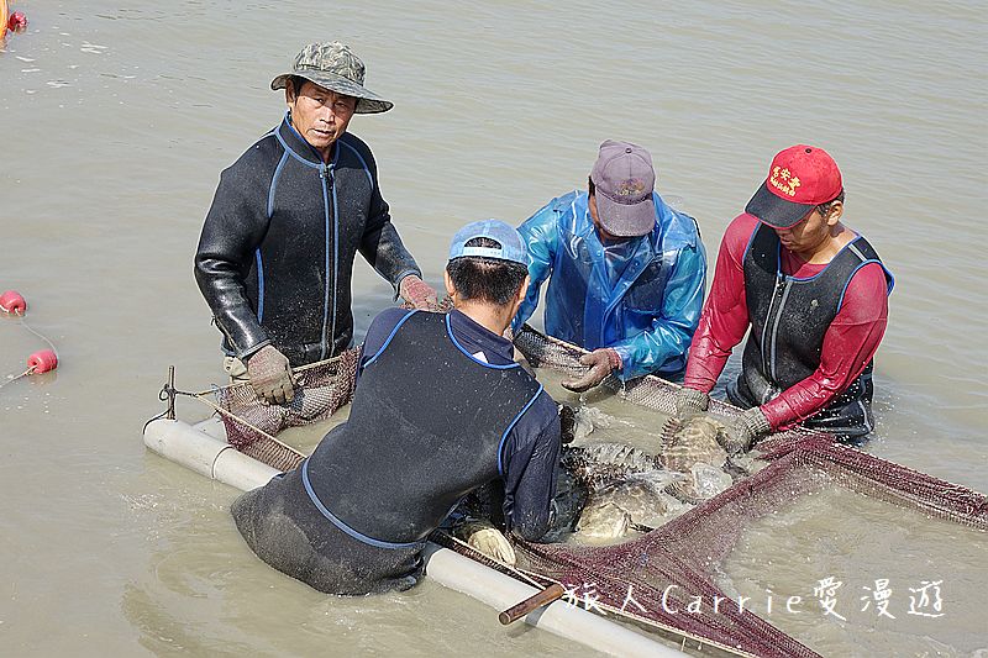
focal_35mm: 91
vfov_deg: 15.0
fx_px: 2497
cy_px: 329
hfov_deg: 22.4
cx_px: 494
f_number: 4
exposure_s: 1/500
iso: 100
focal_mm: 33.41
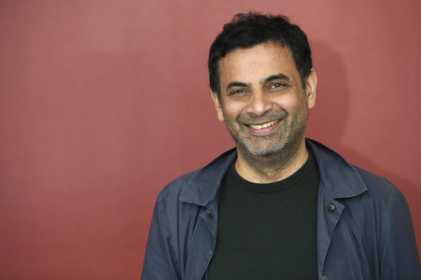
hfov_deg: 15.2
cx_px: 210
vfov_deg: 10.1
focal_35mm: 135
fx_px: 1578
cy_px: 140
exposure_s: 1/250
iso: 800
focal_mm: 135
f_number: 4
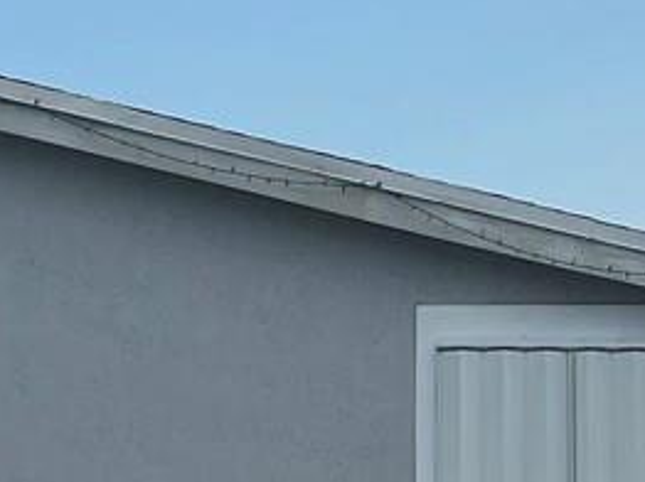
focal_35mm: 159
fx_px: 2960
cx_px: 487
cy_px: 128
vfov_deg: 9.3
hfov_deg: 12.4
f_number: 1.5
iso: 50
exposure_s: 1/3257
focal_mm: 5.7
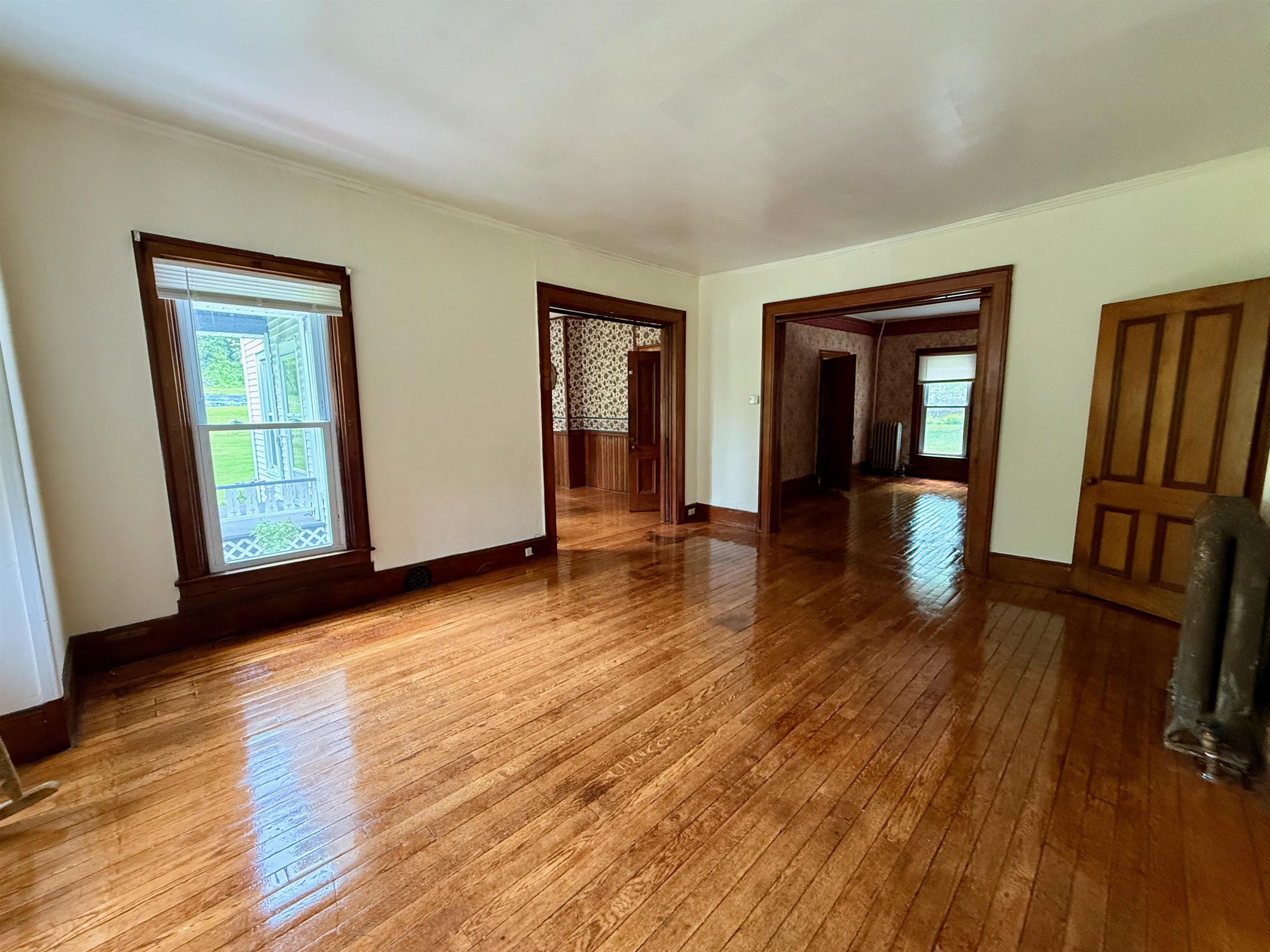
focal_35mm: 14
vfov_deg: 85.7
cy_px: 476
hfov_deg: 102.1
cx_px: 635
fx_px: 514
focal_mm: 2.22
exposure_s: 1/60
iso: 500
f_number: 2.2
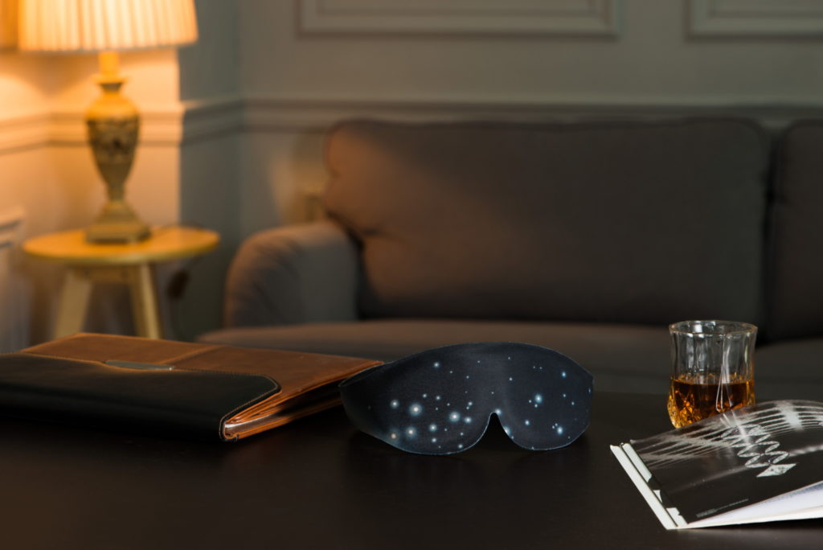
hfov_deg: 19.4
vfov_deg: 13.1
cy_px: 275
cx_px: 412
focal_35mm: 105
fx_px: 2402
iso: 100
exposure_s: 1/2
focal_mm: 105
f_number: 9
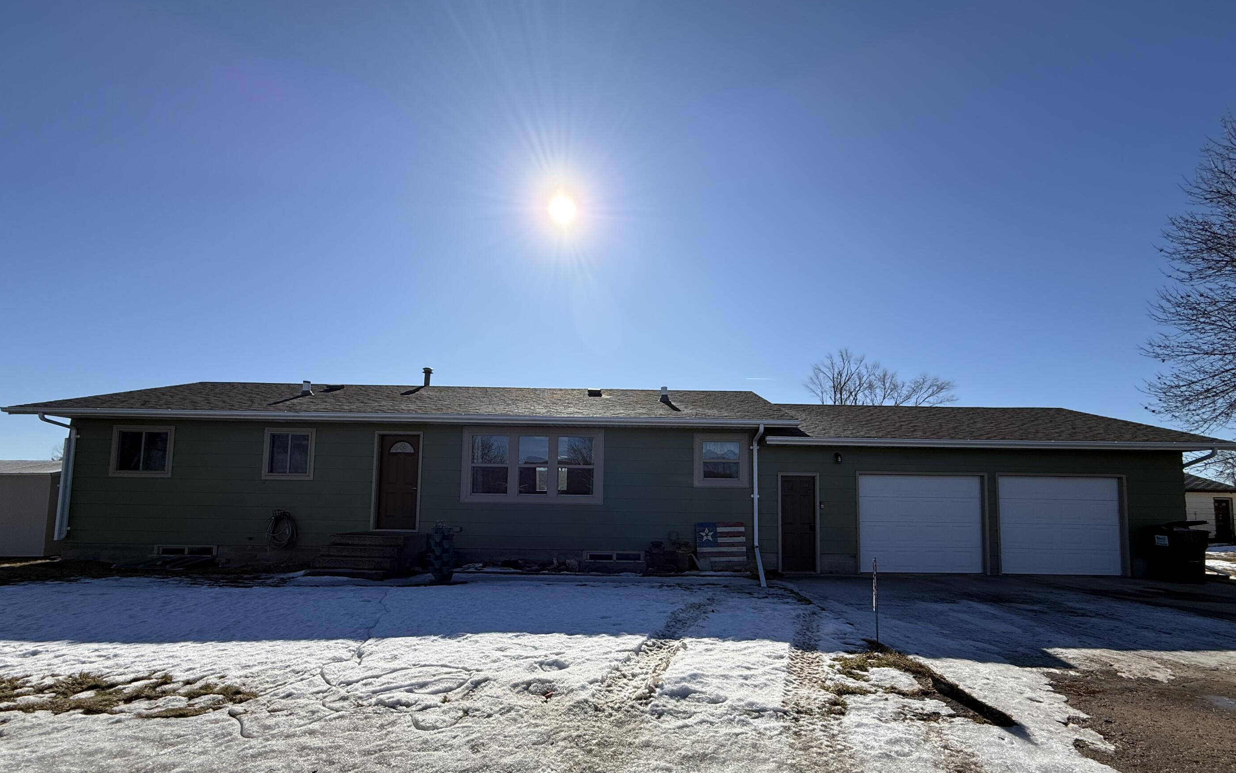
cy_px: 460
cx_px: 650
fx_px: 539
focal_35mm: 16
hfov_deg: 97.7
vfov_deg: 70.6
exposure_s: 1/3891
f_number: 2.2
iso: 50
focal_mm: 2.22
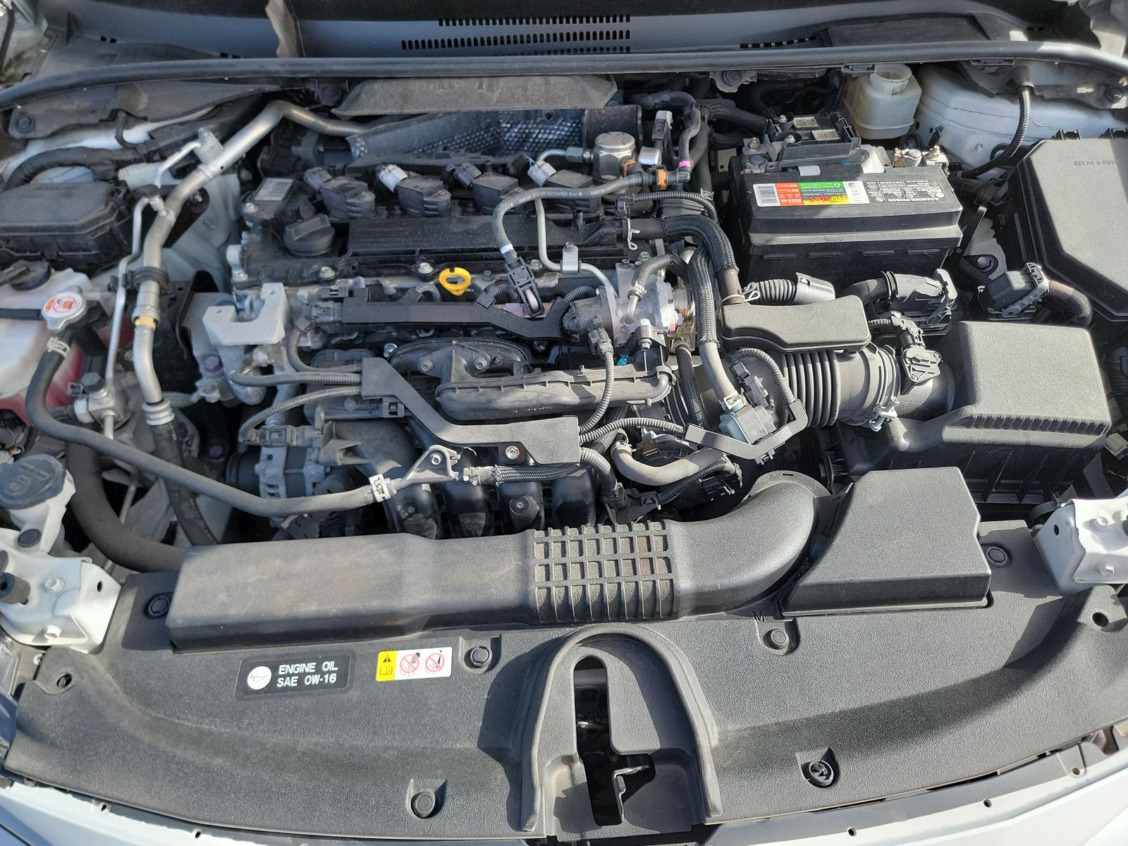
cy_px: 423
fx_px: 782
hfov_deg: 71.6
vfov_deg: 56.8
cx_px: 564
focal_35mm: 24
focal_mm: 6.7
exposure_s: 1/207
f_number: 1.8
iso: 50
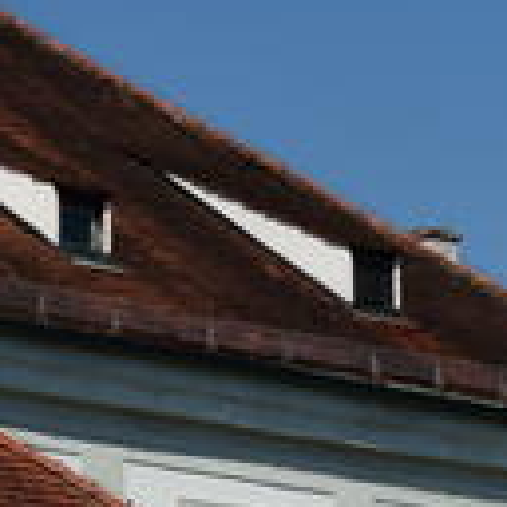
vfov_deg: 3.5
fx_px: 8318
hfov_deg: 3.4
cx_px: 1719
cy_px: 970
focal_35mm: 502
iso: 100
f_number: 9
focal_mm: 58
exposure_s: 1/400
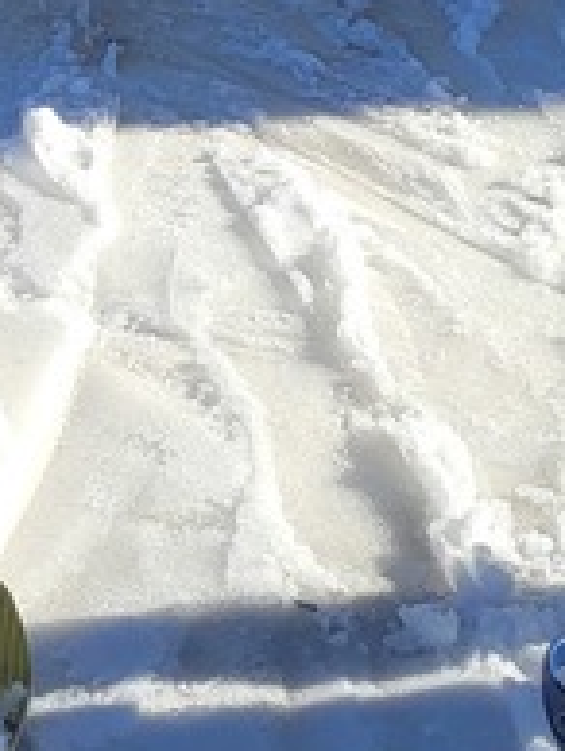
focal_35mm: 137
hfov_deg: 10.7
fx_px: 2975
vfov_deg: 13.8
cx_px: -70
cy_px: -255
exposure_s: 1/1761
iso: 40
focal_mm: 5.4
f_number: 1.8
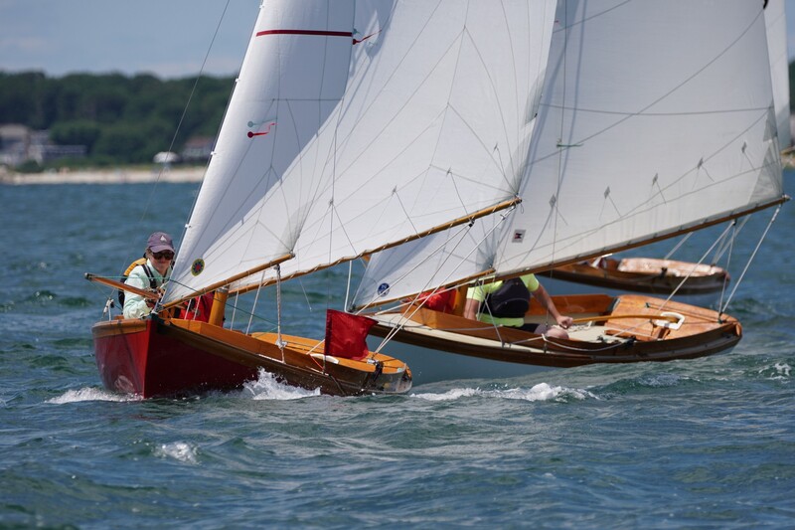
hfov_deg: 4.1
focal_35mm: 502
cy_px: 265
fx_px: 11094
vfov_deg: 2.7
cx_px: 398
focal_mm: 335
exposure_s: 1/1600
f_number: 5.6
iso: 200
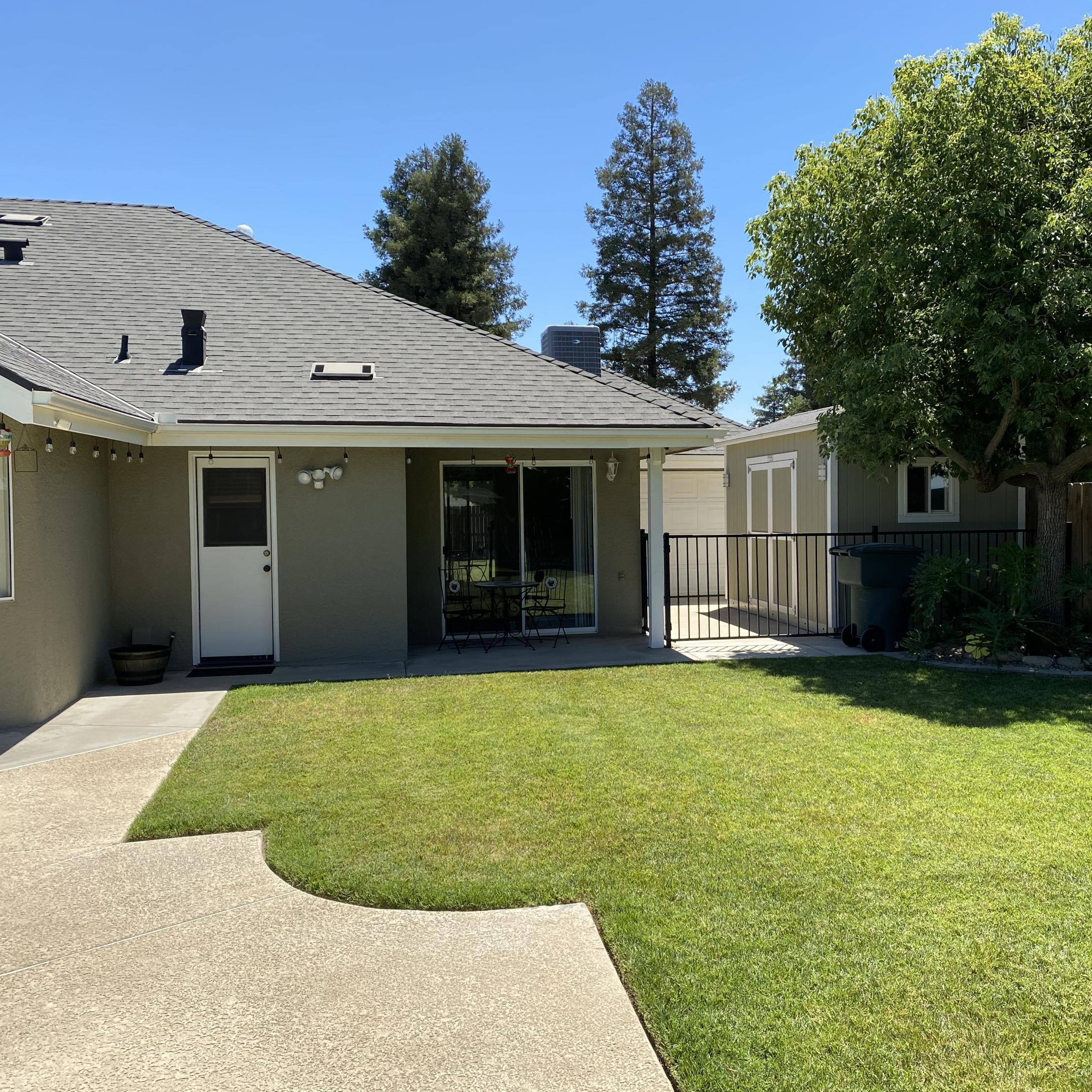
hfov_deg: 52.1
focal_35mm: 31
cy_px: 543
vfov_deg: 52.5
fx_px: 1106
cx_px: 663
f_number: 1.8
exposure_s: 1/1779
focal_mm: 4.25
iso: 32
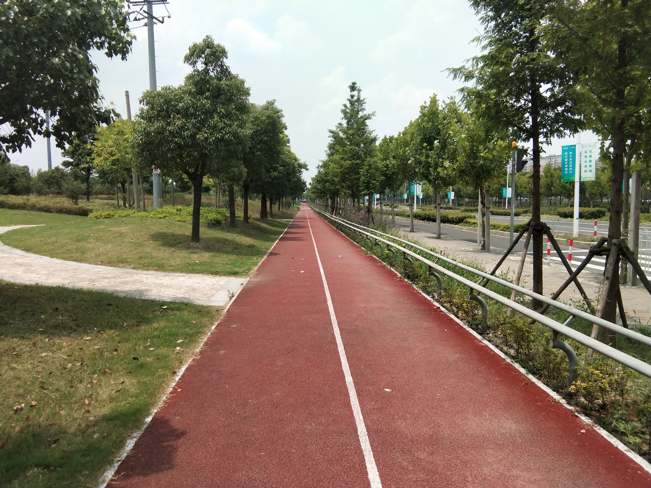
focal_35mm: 31
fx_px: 583
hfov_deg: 58.4
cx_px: 326
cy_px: 244
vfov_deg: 45.4
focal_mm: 3.69
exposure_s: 1/1004
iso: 50
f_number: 2.2
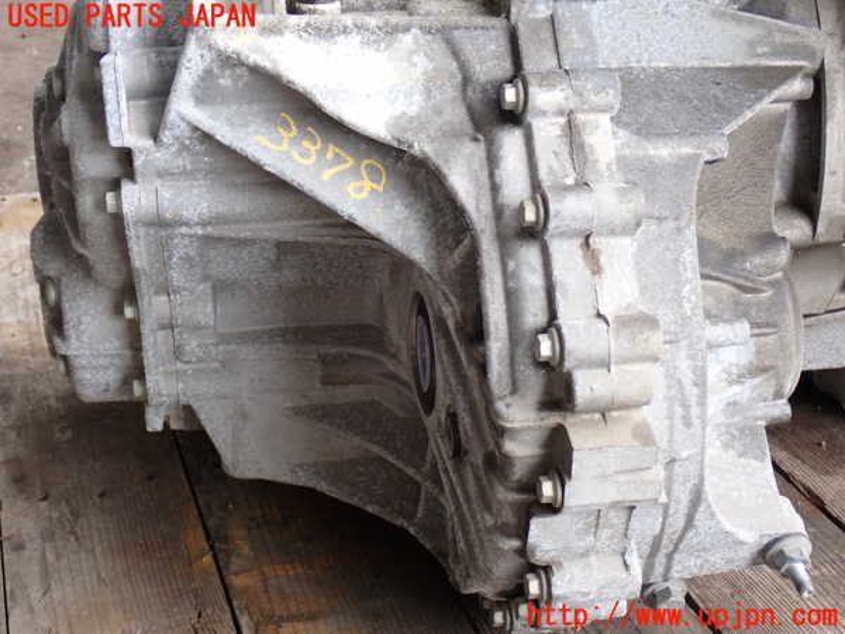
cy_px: 317
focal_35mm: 50
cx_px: 422
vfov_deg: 29.1
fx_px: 1221
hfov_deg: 38.2
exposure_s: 1/60
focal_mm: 9.01
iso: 200
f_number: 3.2
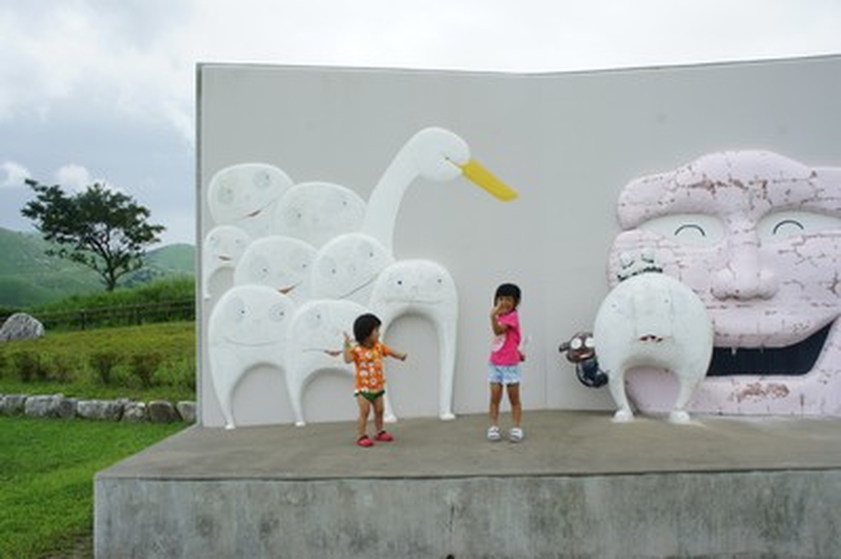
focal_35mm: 32
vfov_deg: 41.6
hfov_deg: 59.5
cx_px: 420
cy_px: 280
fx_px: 735
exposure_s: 1/250
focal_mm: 21
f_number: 11
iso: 320
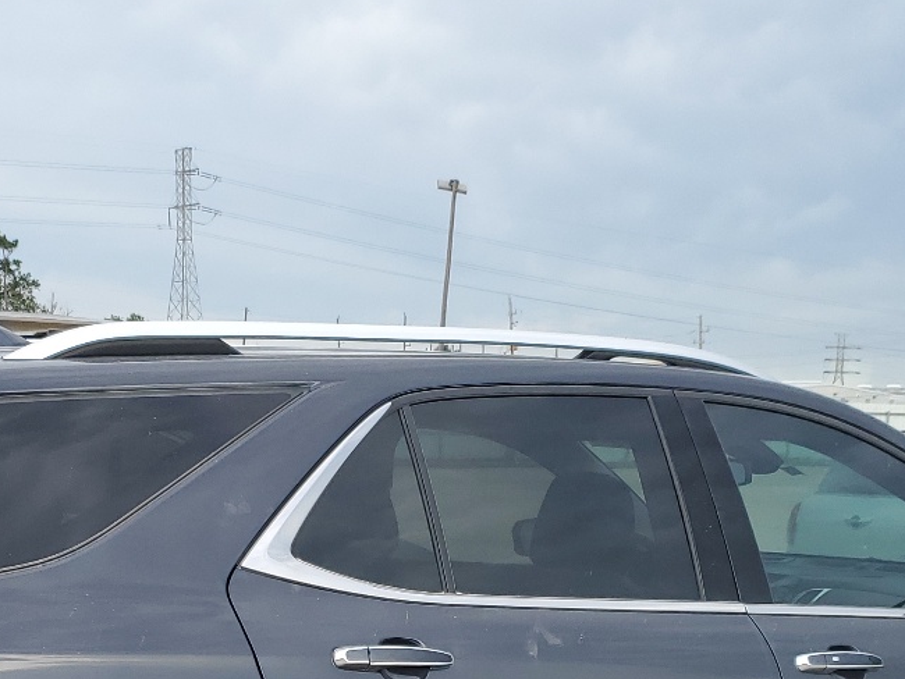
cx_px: 381
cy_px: 818
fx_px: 1674
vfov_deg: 21.3
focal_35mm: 64
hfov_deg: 30.2
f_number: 1.5
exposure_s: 1/625
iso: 50
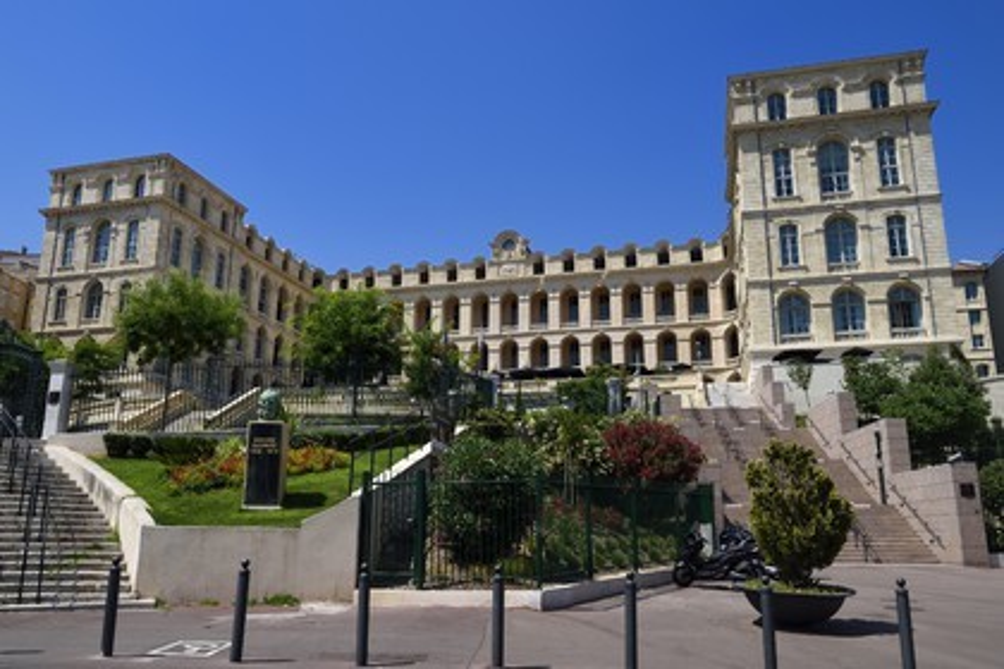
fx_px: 753
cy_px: 334
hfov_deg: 67.4
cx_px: 502
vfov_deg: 47.9
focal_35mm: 27
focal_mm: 27
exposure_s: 1/250
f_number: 16
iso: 200
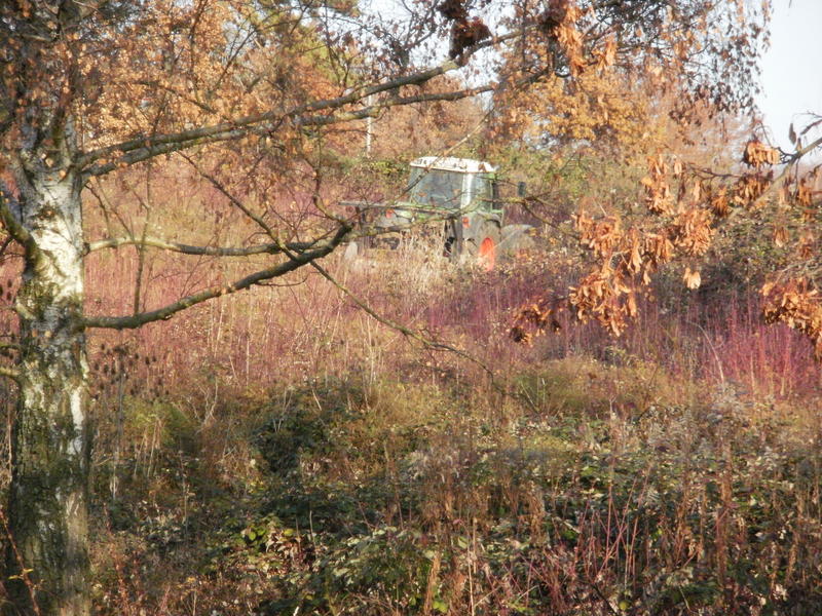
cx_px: 411
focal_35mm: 180
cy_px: 308
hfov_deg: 11.0
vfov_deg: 8.2
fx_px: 4274
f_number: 5.6
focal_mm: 31.5
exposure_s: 1/500
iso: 400
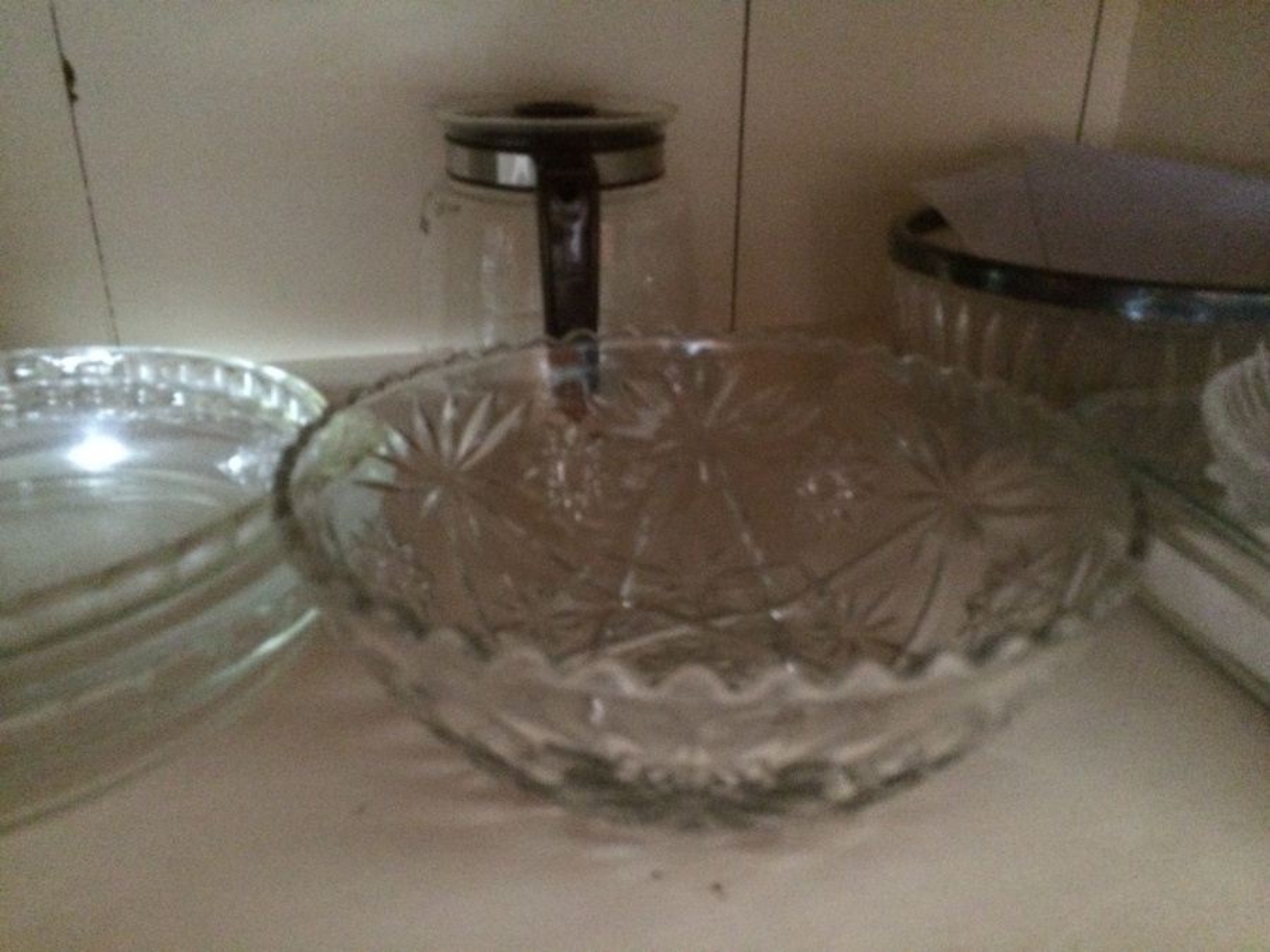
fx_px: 1101
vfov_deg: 46.8
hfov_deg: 60.0
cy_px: 476
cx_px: 635
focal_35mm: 30
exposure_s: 1/15
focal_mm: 4.12
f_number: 2.2
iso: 2000
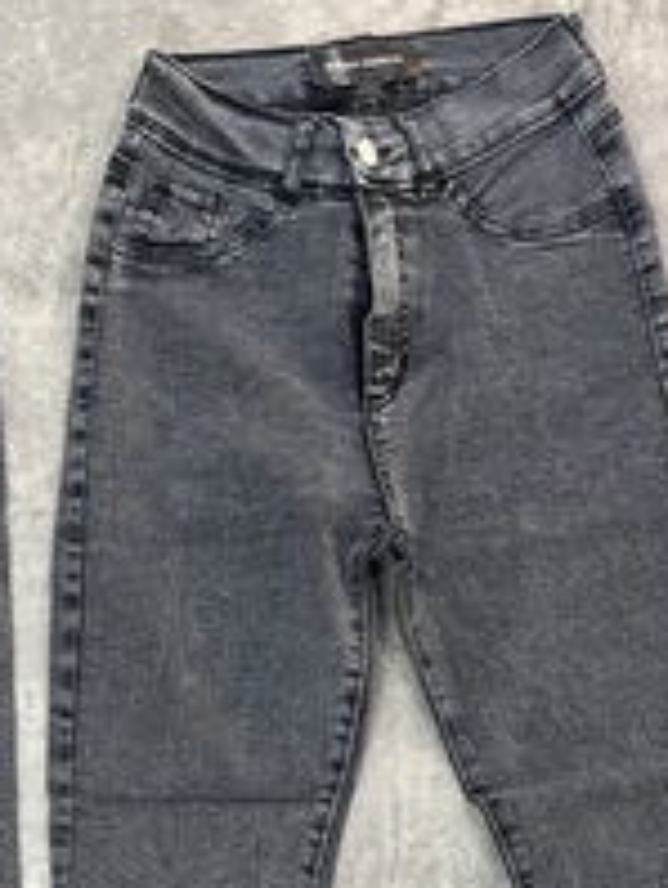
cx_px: 85
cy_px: 751
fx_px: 1797
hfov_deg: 20.7
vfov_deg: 27.0
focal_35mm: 70
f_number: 1.6
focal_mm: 5.1
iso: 80
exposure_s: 1/121
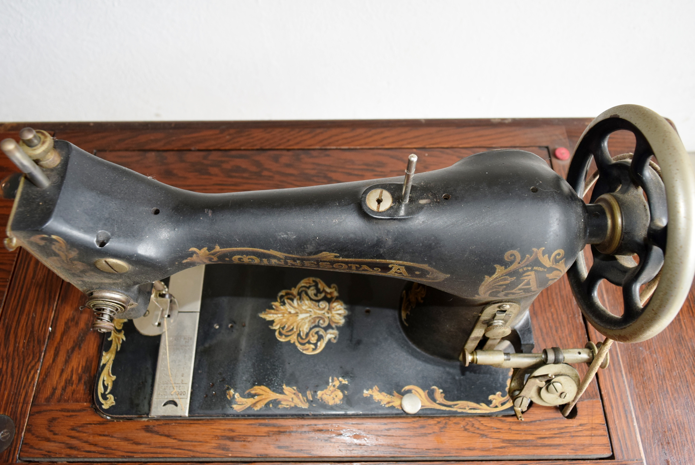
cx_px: 348
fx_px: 522
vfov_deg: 48.0
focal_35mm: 27
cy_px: 232
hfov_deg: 67.3
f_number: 5.6
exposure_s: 1/125
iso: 500
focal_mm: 18
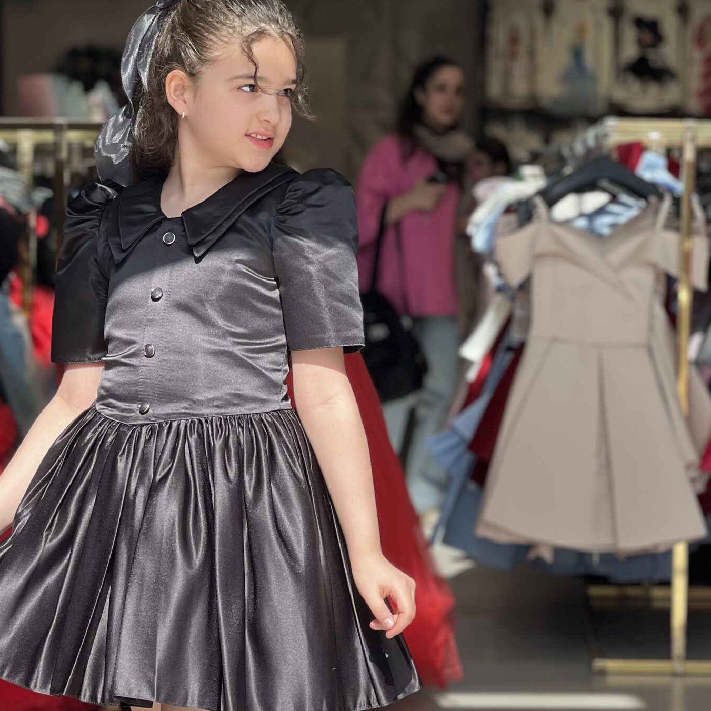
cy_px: 503
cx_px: 251
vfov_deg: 13.5
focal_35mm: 129
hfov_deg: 13.5
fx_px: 2998
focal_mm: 9
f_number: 2.8
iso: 25
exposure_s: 1/242
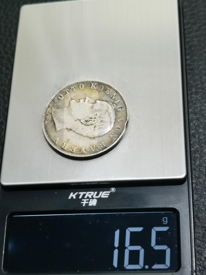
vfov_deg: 31.7
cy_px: 138
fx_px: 484
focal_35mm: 61
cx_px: 103
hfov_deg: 24.0
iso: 125
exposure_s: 1/100
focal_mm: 6.67
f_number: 1.9
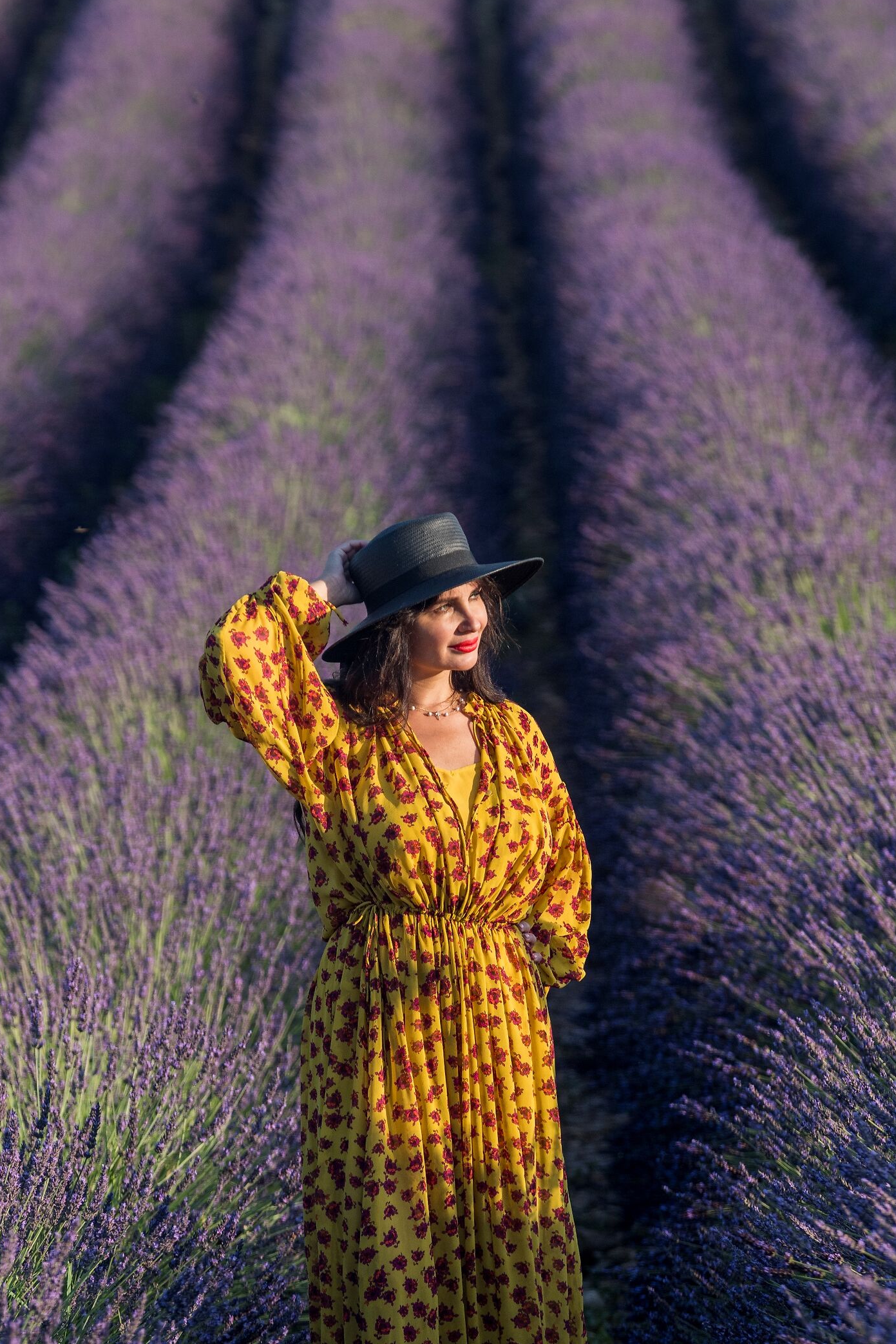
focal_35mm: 345
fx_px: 12881
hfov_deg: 4.0
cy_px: 767
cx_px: 408
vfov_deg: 6.0
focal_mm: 200
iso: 320
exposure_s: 1/400
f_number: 6.3
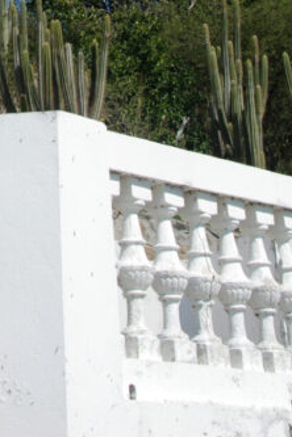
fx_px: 1460
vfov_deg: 16.2
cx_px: -86
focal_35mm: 120
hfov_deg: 11.1
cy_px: -129
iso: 100
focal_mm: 26
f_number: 9
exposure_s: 1/320
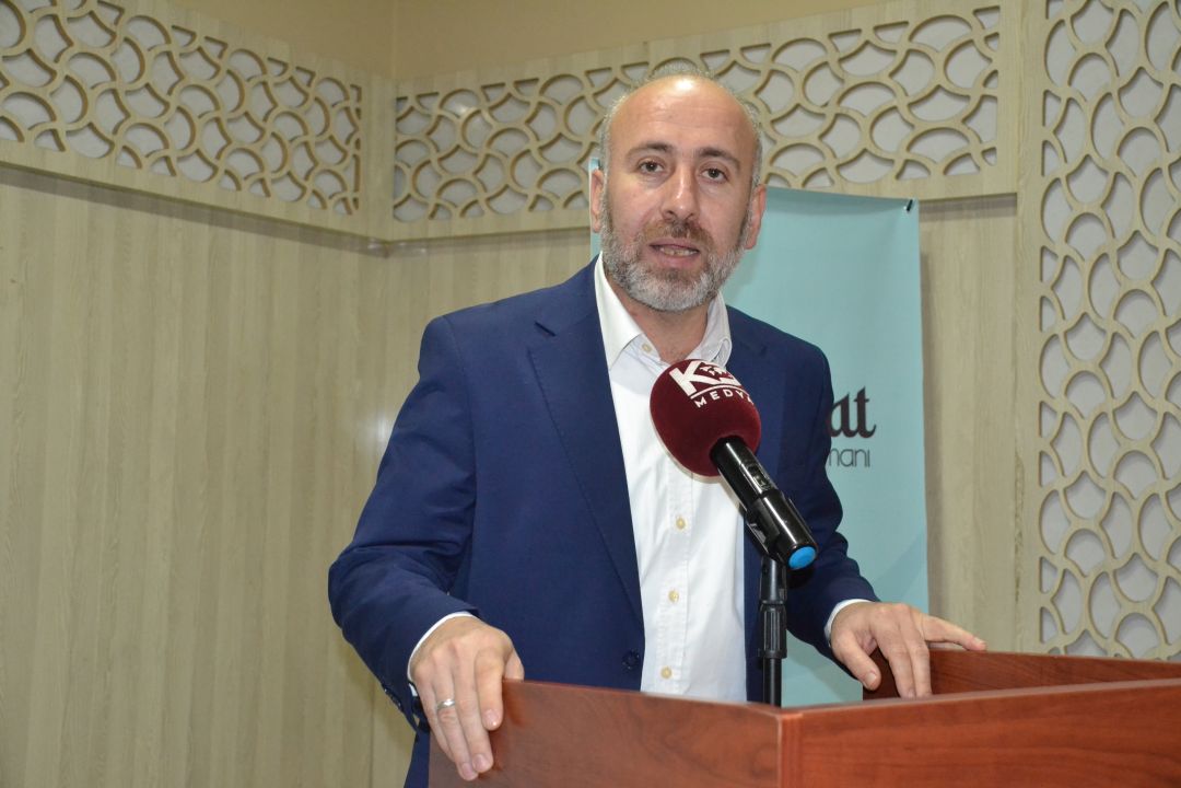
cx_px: 590
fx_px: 1525
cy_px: 394
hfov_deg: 42.3
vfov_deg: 28.9
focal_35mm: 46
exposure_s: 1/60
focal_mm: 31
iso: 3200
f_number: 4
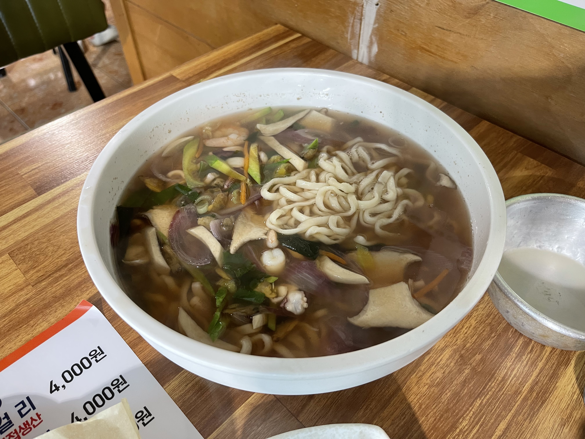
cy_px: 220
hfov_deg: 69.4
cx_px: 292
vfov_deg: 54.9
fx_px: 422
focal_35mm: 25
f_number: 1.6
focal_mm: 5.1
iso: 250
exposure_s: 1/60
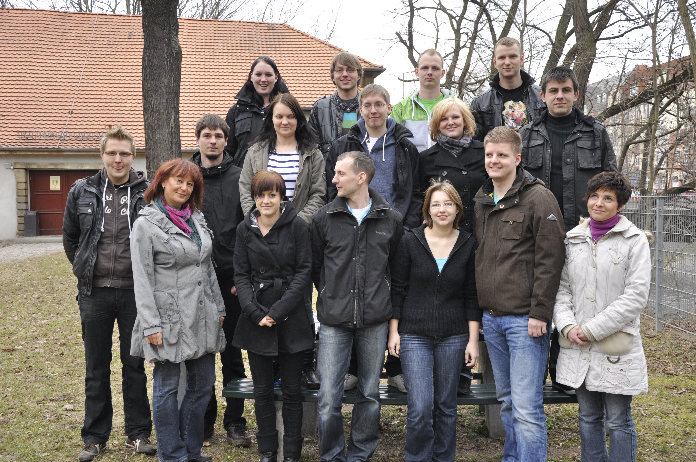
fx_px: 724
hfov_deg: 51.3
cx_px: 348
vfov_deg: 35.4
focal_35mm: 38
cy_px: 231
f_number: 5
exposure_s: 1/60
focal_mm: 25
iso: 400
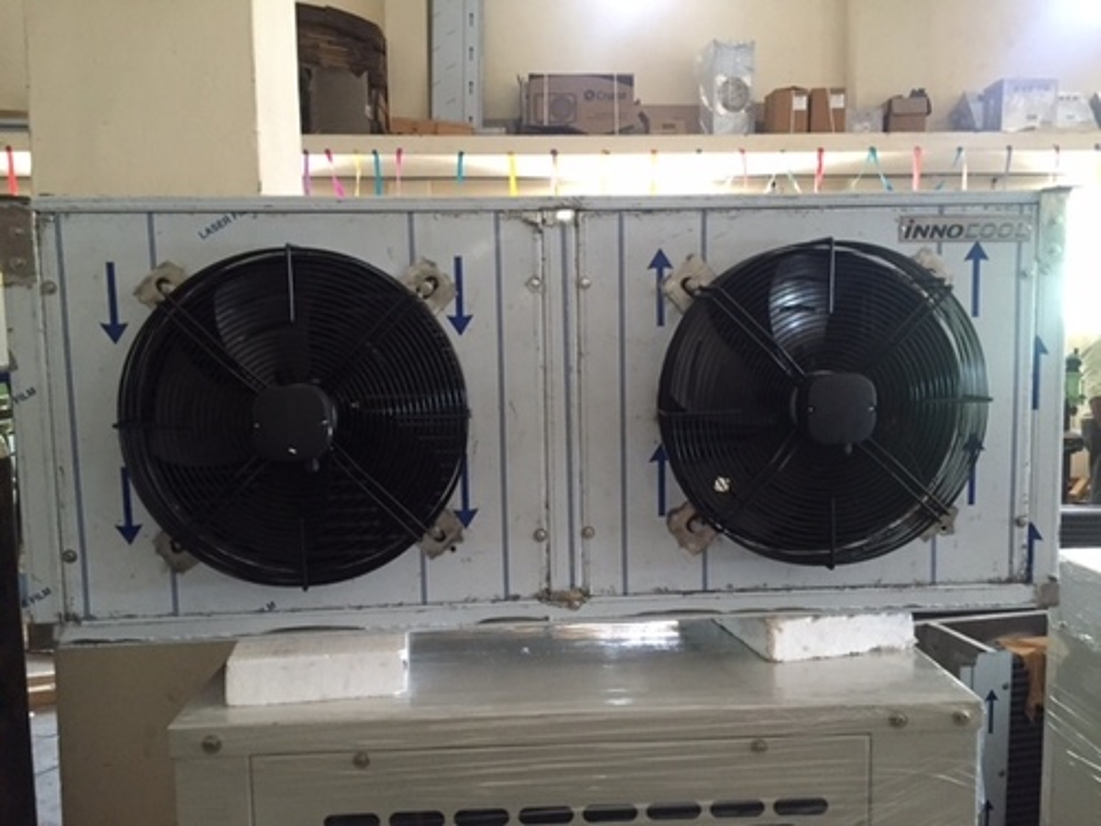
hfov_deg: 61.7
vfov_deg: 48.2
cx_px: 550
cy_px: 413
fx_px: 922
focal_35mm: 29
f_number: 2.2
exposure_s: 1/17
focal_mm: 4.15
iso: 320
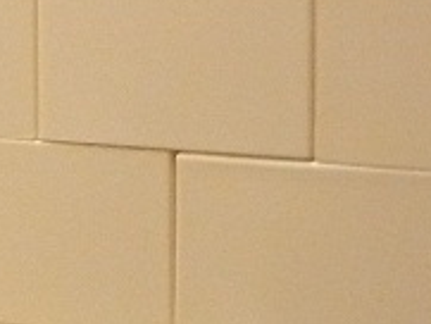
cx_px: -343
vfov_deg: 3.6
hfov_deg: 4.8
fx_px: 5058
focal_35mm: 406
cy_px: 700
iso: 320
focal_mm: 15.2
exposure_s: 1/30
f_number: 5.4
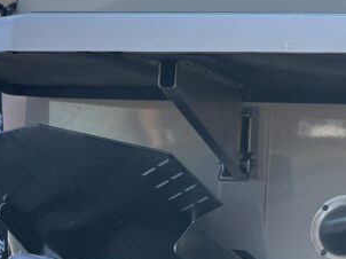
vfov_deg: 16.0
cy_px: 102
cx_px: 514
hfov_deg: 18.9
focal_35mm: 92
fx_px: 919
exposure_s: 1/1642
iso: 50
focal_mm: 5.96
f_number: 1.6
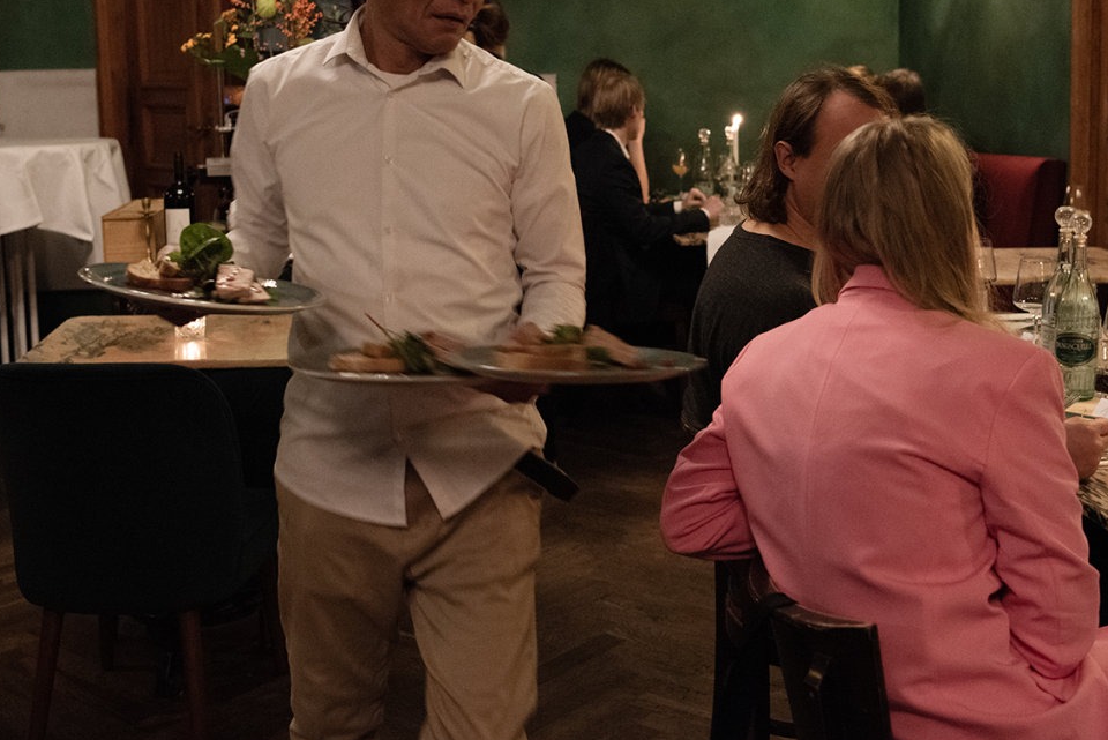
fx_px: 1540
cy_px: 257
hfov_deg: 39.6
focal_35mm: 50
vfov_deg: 26.9
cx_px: 581
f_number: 3.5
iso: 1600
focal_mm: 32
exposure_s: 1/40
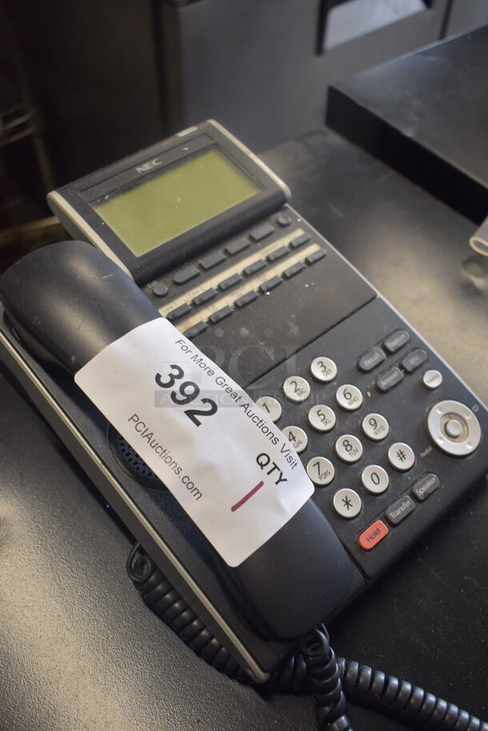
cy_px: 366
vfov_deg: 55.1
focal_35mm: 34
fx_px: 700
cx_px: 244
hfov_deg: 38.4
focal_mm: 23
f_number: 4
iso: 400
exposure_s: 1/40
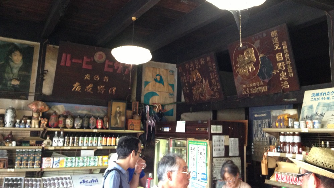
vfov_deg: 31.8
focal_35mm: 37
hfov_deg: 54.0
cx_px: 166
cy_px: 69
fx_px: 328
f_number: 2.4
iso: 320
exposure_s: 1/20
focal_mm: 4.13
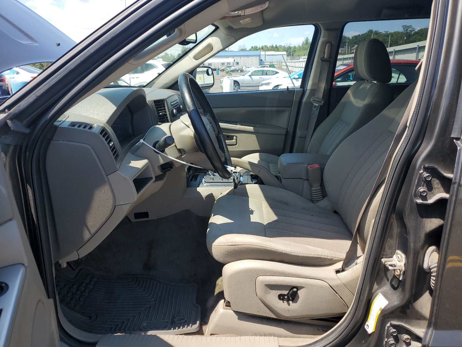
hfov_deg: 67.3
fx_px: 347
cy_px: 174
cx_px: 231
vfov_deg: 53.1
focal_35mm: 26
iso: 50
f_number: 1.5
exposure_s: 1/1250
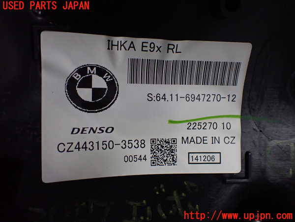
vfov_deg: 46.8
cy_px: 111
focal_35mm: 30
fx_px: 256
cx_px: 148
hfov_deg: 60.0
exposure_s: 1/125
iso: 500
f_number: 2.3
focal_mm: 5.4
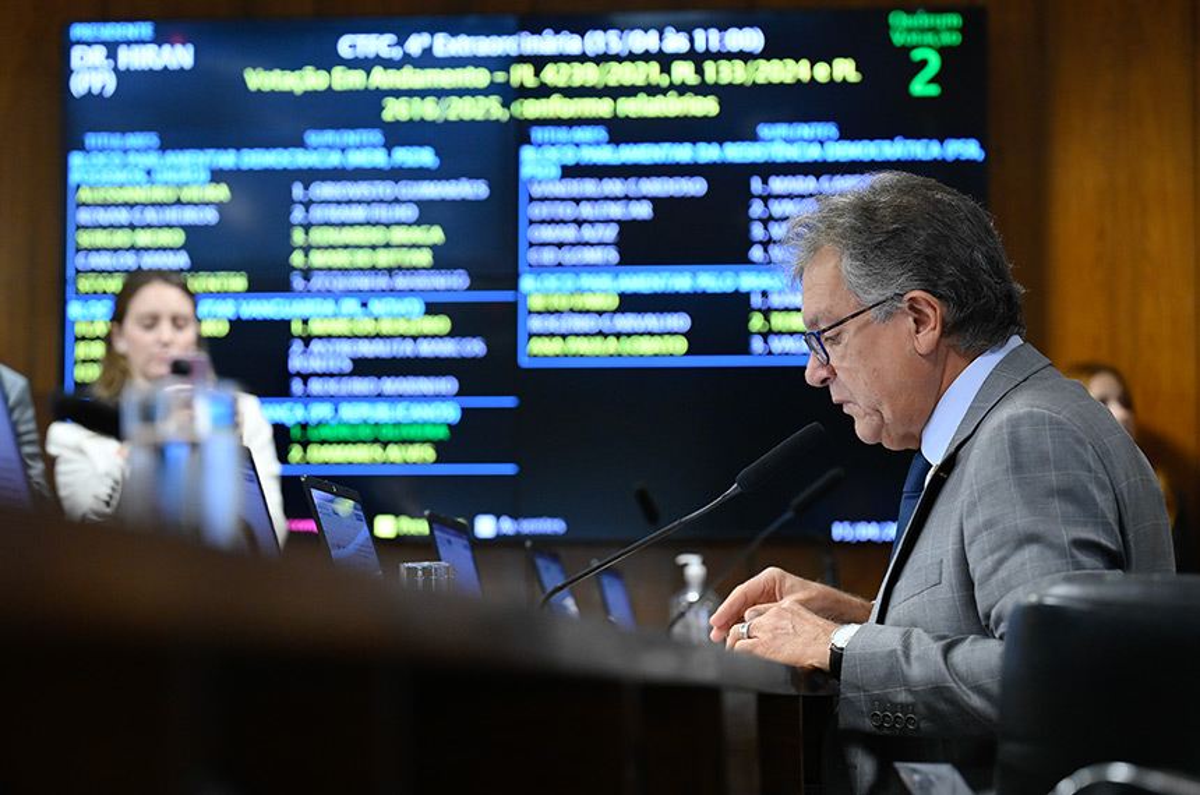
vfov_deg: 13.0
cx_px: 600
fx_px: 3493
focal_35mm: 105
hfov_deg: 19.5
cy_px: 398
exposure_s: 1/160
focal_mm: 70
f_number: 2.8
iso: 2500
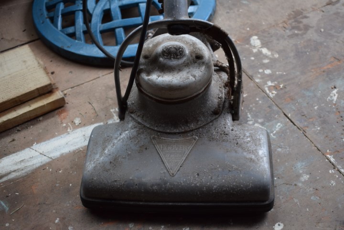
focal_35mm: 51
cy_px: 115
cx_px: 172
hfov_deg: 38.9
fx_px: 487
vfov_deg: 26.5
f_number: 4.5
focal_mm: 34
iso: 1100
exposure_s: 1/125
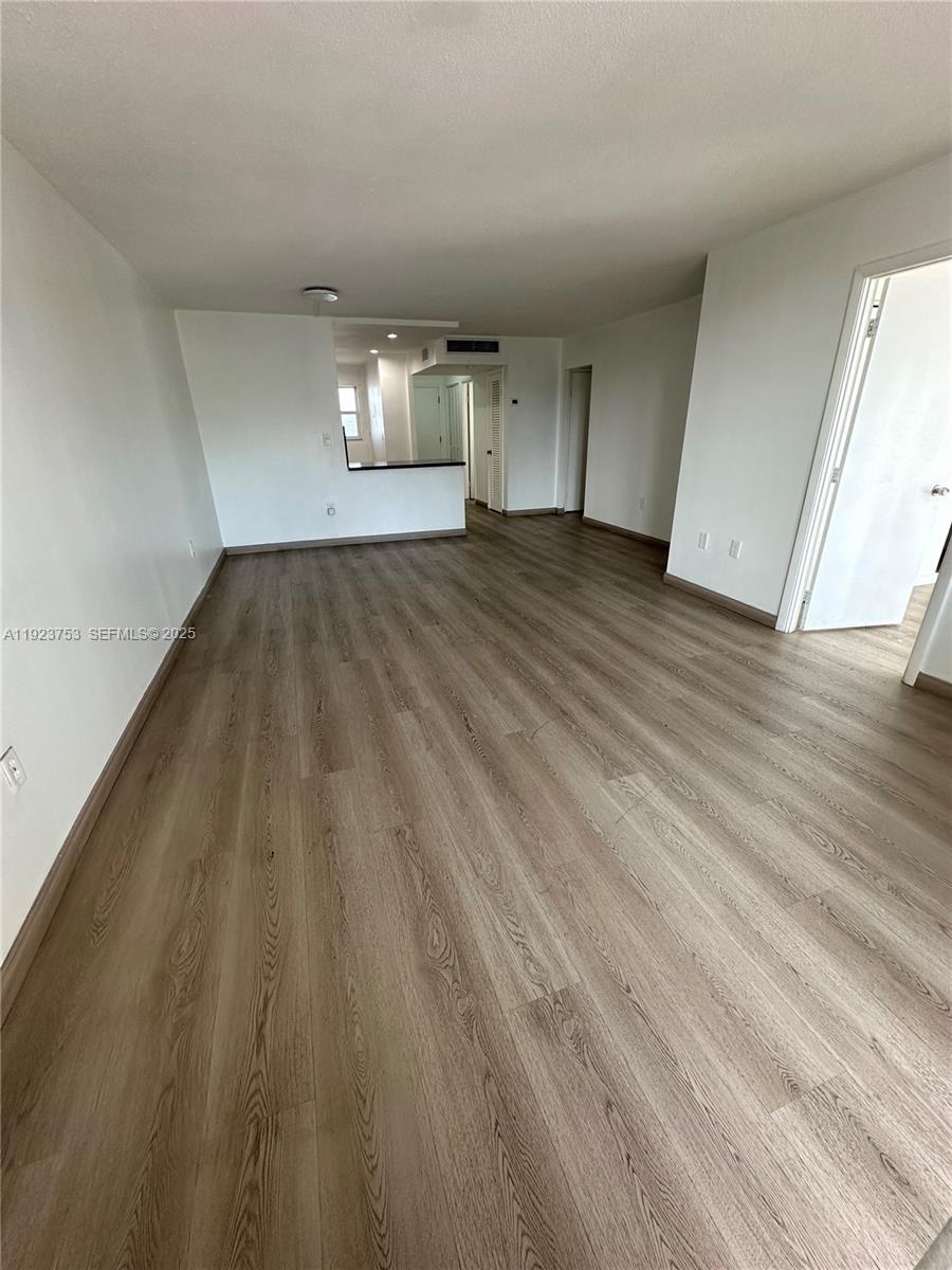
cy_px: 635
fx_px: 513
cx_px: 476
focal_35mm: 14
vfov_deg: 102.1
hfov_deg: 85.7
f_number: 2.2
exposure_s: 1/120
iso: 200
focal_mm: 2.22
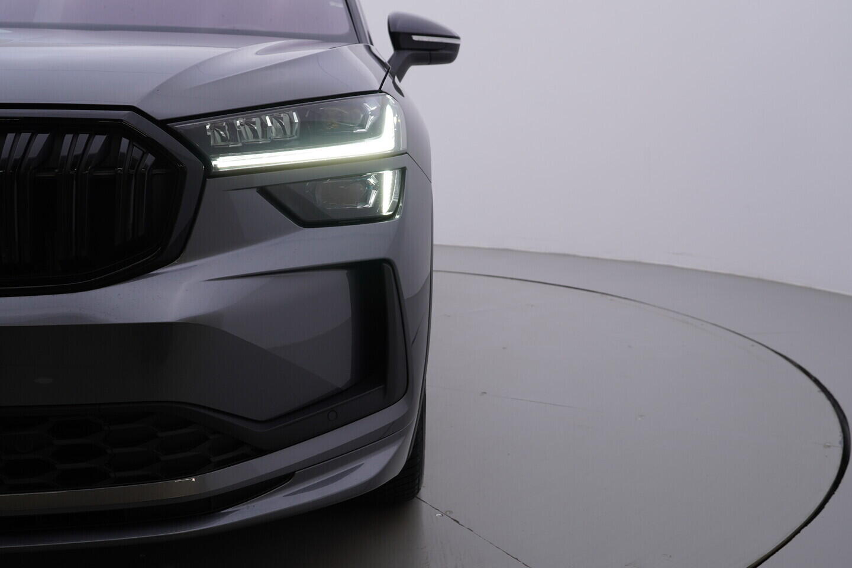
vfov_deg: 36.9
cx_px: 426
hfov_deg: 53.1
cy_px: 284
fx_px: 852
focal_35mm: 36
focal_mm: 24
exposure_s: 1/100
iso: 125
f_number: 4.5
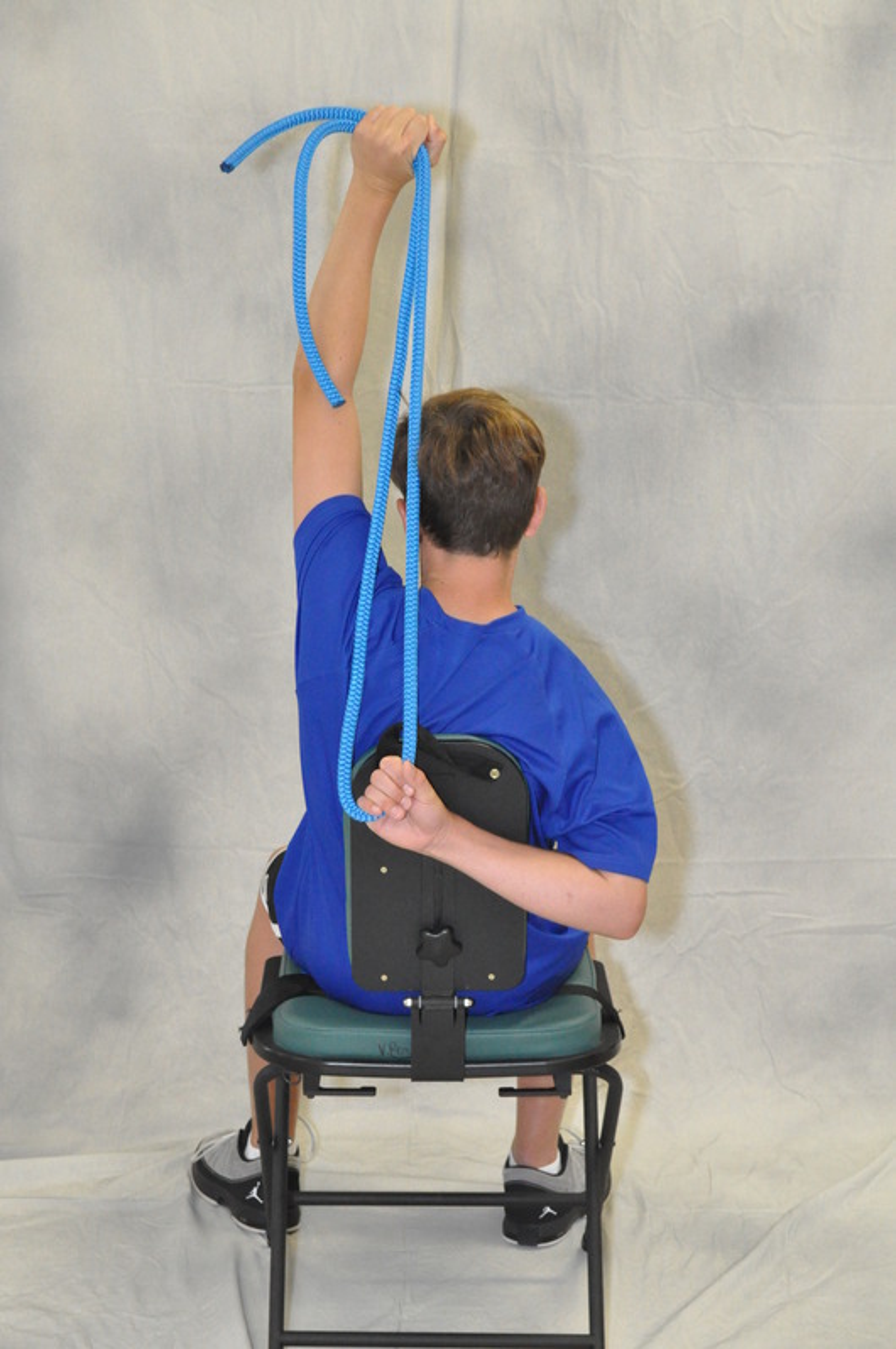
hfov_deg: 19.7
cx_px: 448
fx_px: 2583
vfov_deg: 29.3
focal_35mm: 69
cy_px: 674
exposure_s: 1/80
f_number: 8
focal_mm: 46
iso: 3200
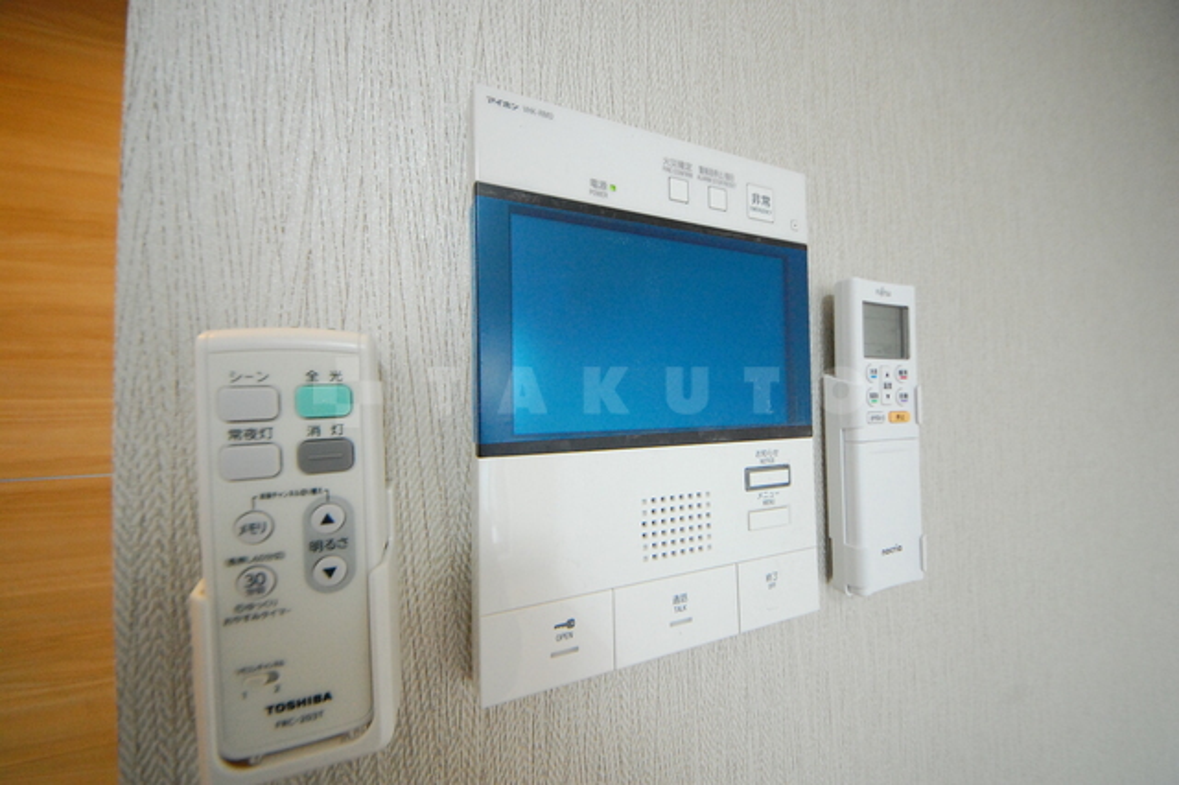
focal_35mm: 12
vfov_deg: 89.9
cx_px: 590
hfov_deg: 112.6
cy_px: 392
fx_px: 393
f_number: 5
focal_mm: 8
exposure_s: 1/100
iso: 1600
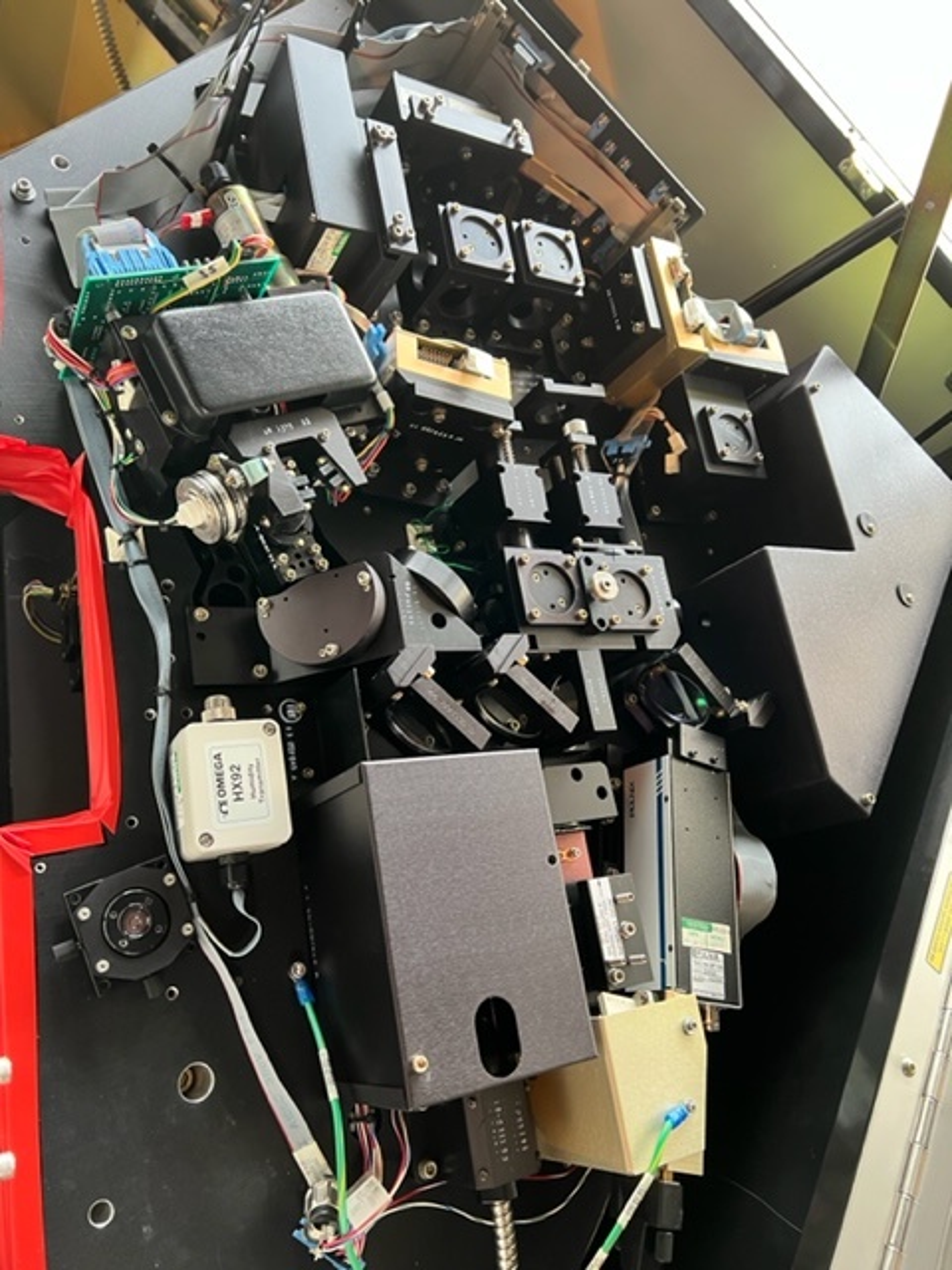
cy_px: 635
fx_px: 953
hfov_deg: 53.1
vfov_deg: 67.3
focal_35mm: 26
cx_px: 476
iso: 80
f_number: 1.5
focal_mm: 5.7
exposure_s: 1/60
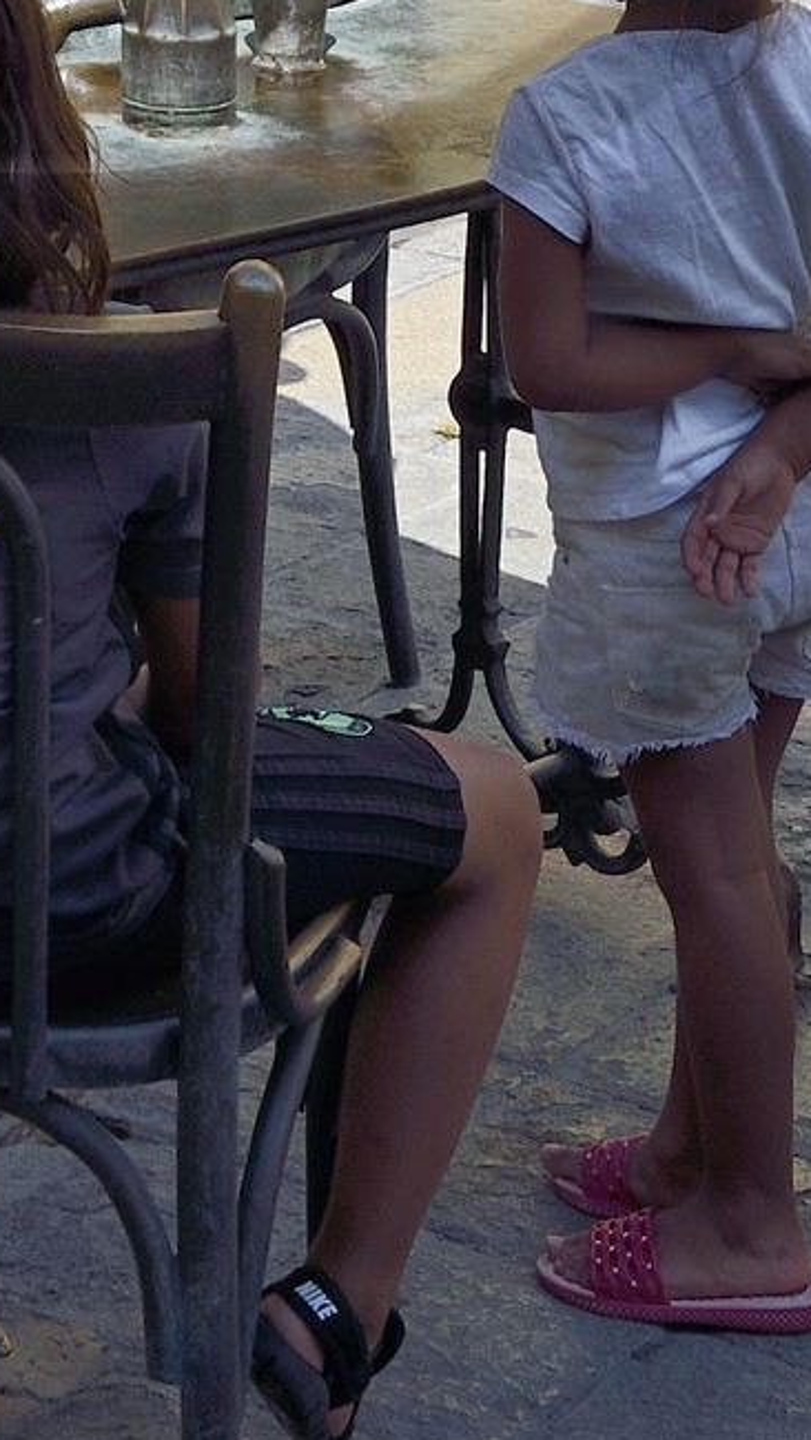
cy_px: -741
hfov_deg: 10.0
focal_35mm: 120
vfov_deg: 16.3
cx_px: 40
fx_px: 4584
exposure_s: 1/200
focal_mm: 31
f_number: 13
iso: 200
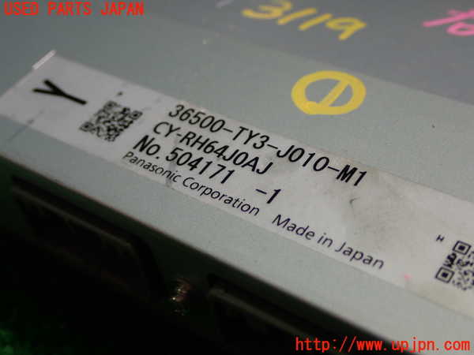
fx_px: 739
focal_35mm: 54
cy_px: 178
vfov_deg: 27.0
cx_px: 237
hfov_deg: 35.5
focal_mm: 9.65
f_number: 3.3
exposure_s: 1/50
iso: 200
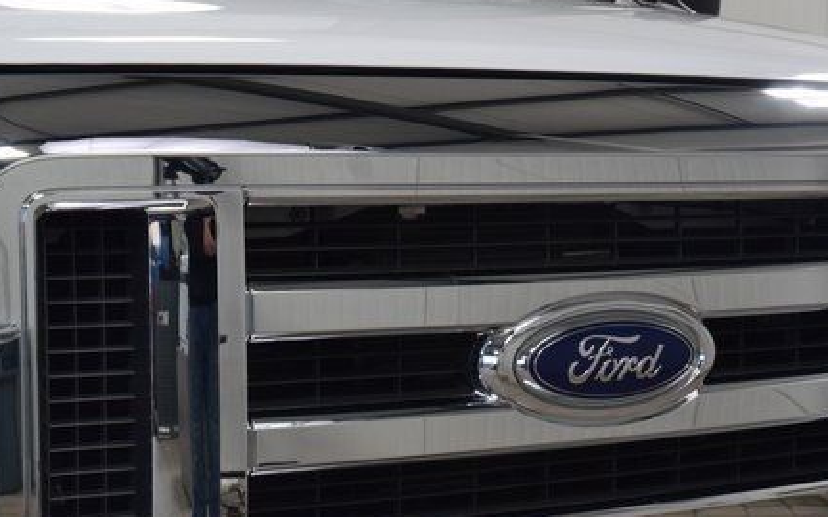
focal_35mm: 86
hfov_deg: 24.0
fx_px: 1941
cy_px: 340
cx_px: 512
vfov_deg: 15.2
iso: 1600
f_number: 7.1
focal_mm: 38
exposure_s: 1/60
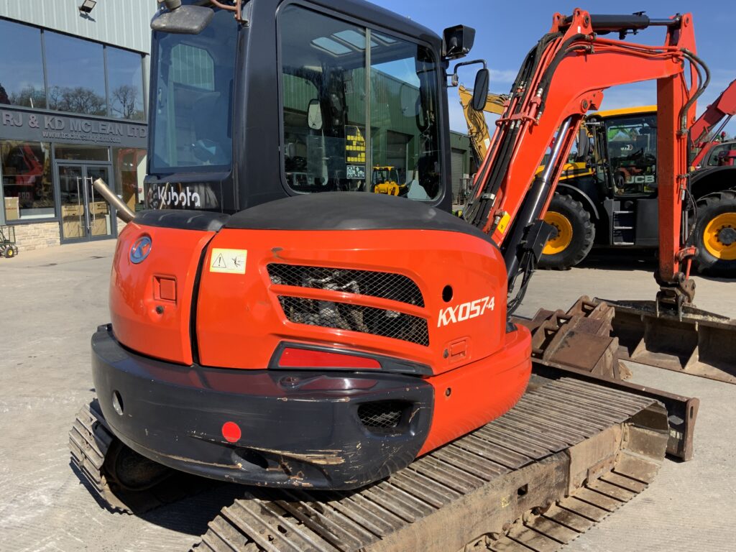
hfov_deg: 61.7
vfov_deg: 48.2
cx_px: 368
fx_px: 617
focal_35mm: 29
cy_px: 276
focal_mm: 3
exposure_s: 1/1490
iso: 16
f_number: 1.8
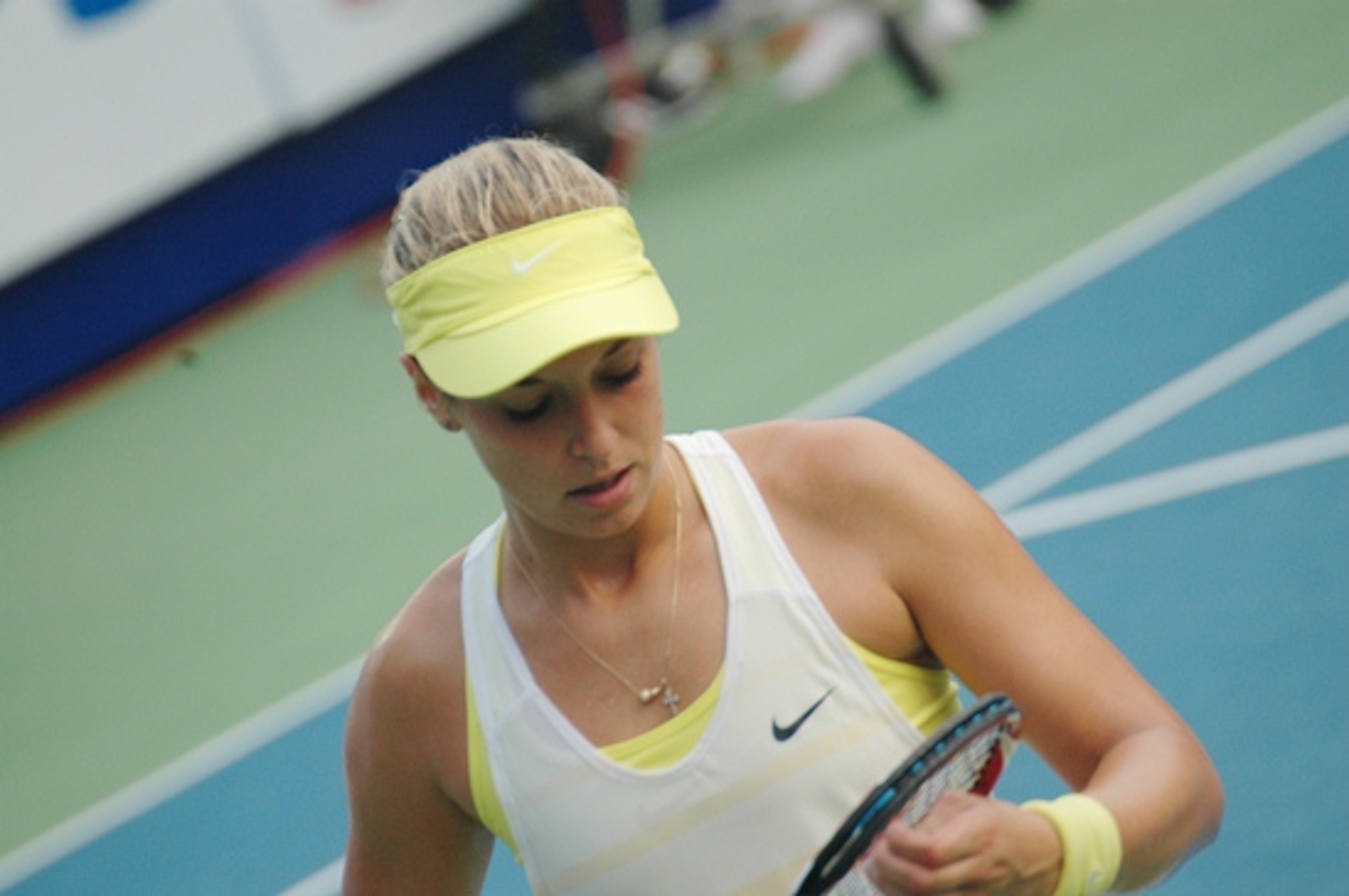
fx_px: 14035
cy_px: 448
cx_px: 674
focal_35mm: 375
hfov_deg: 5.5
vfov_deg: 3.7
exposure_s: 1/250
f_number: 5.6
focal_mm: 250
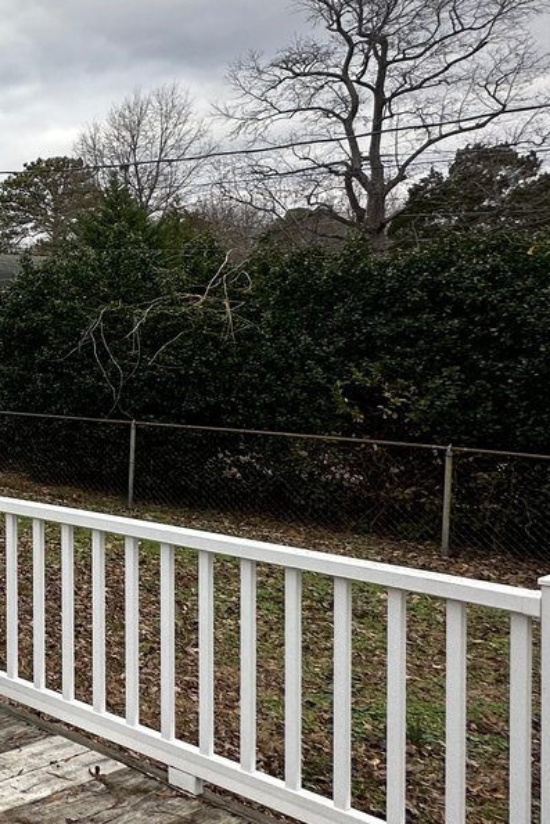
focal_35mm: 37
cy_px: 369
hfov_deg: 22.6
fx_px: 847
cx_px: -416
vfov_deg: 51.8
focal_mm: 2.22
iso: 40
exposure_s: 1/350
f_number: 2.2
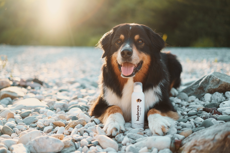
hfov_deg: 39.6
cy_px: 76
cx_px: 115
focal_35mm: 50
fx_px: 319
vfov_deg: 27.0
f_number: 1.4
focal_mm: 33
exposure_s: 1/1250
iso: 200
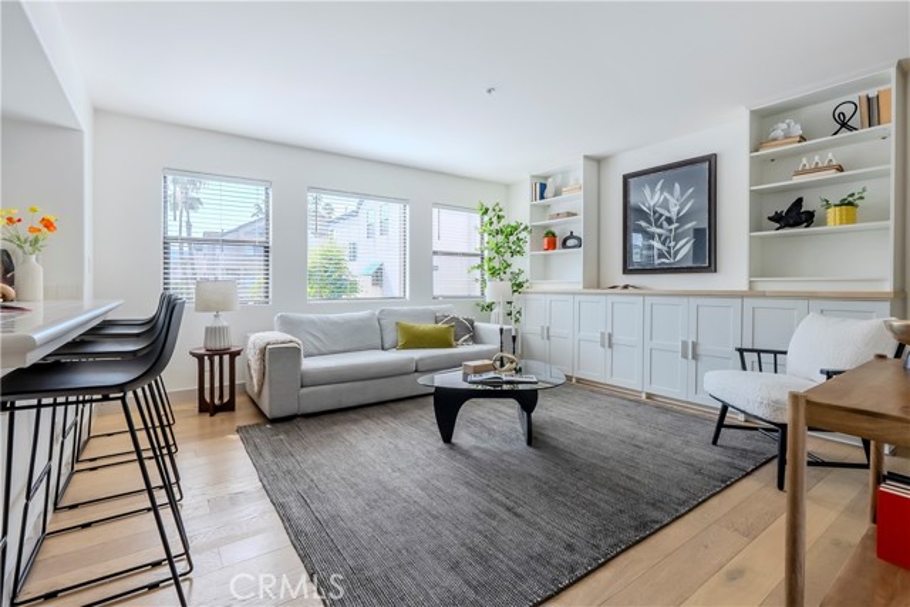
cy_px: 304
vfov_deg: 73.8
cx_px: 455
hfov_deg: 96.7
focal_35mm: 16
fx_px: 405
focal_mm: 16
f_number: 9
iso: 100
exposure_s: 1/80
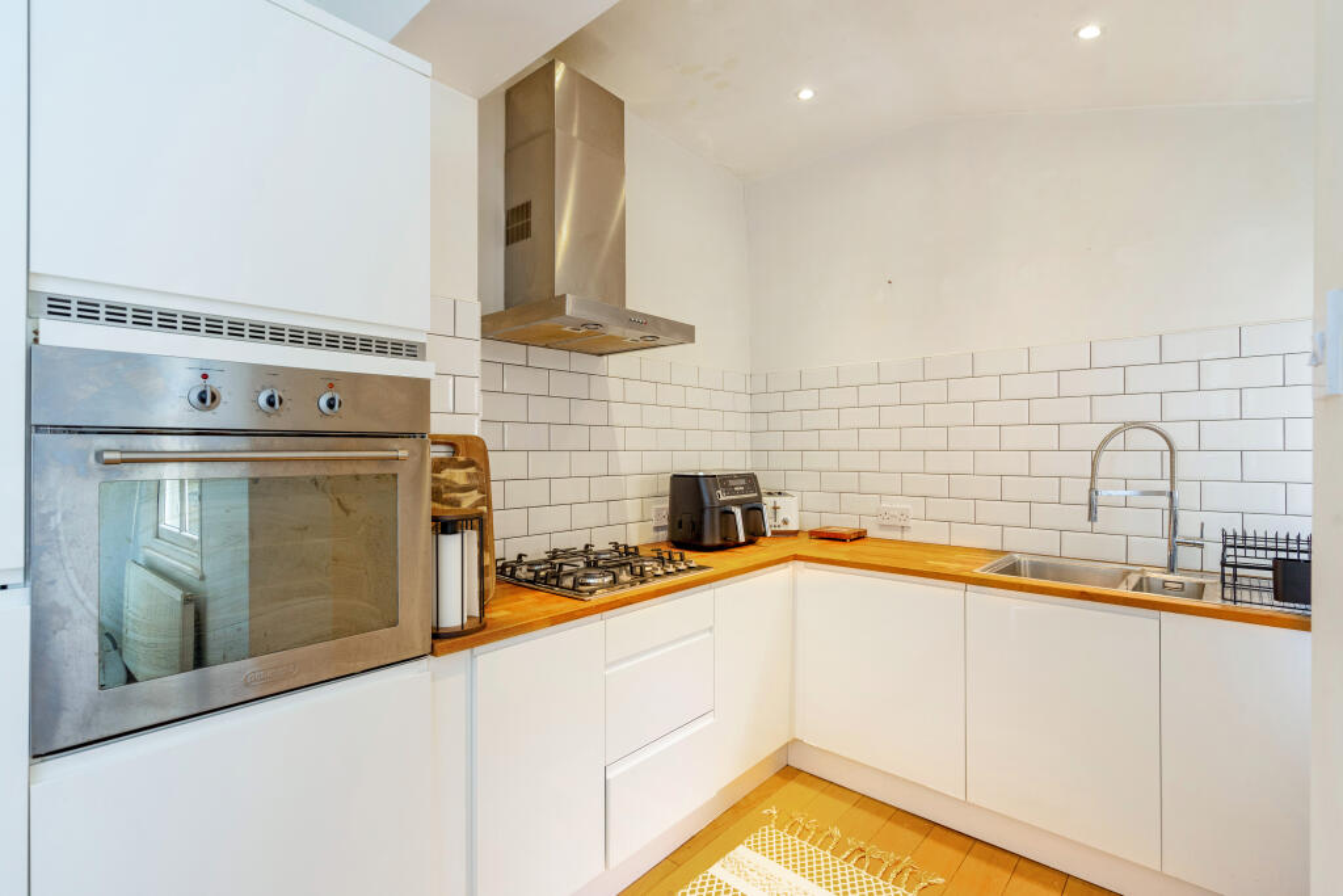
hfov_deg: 96.7
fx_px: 597
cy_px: 448
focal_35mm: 16
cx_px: 672
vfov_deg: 73.8
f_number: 8
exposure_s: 1/5
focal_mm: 16
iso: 400
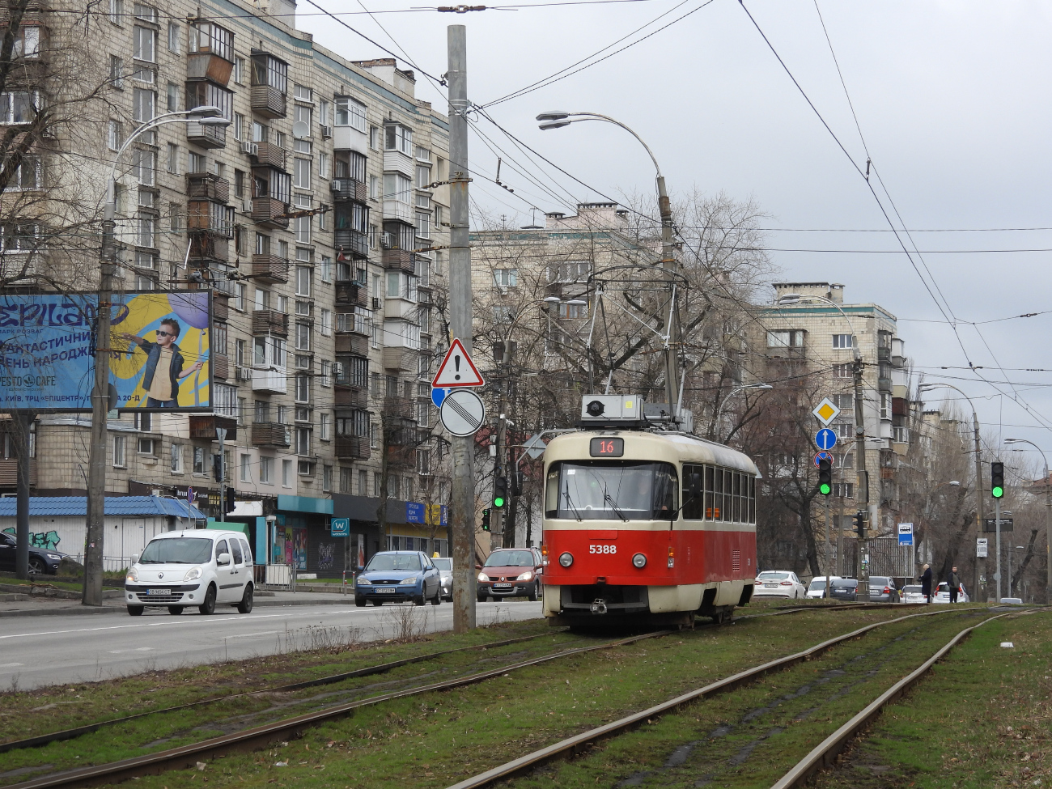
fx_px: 3495
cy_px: 394
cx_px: 526
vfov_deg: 12.9
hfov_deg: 17.1
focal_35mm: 115
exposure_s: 1/400
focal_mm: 20.5
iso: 100
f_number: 4
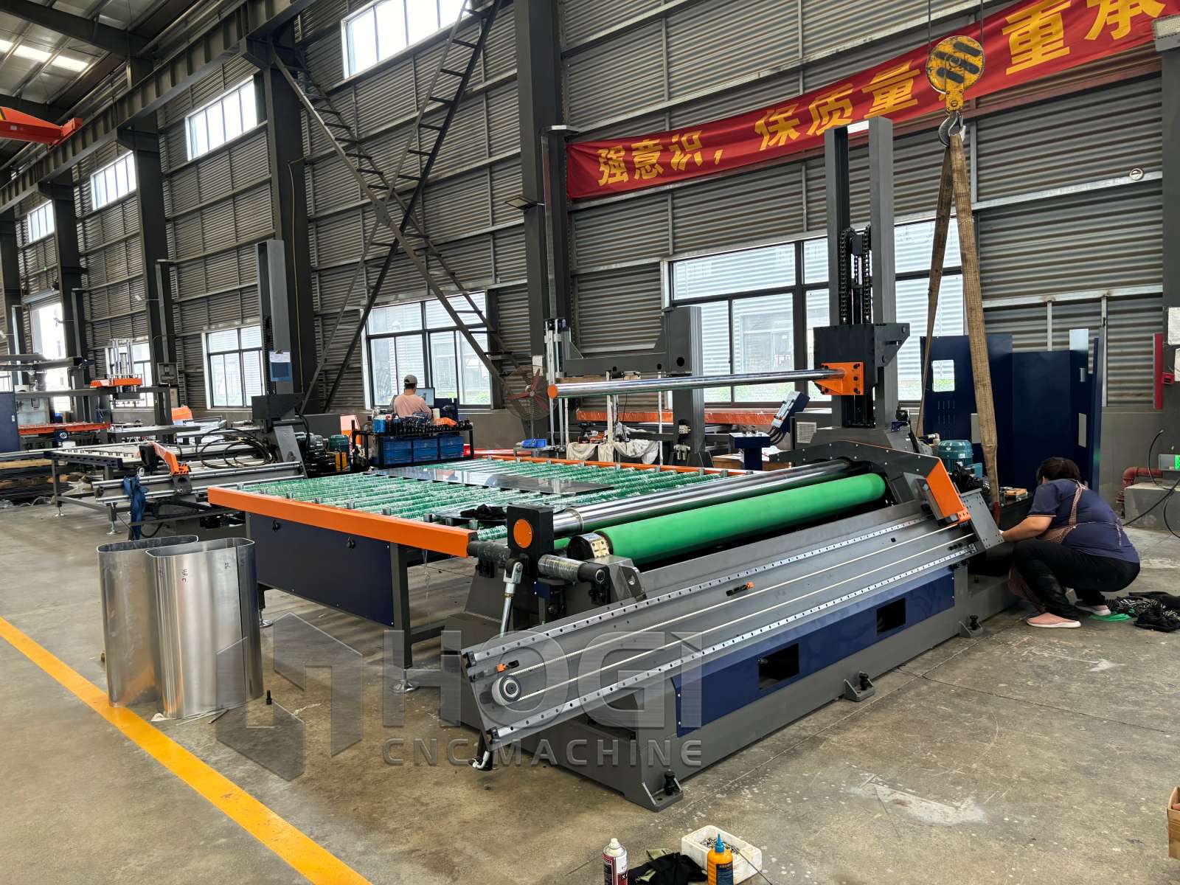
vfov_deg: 53.1
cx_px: 590
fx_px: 886
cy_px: 442
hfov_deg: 67.3
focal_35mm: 26
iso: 125
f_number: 1.6
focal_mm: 5.96
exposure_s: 1/94
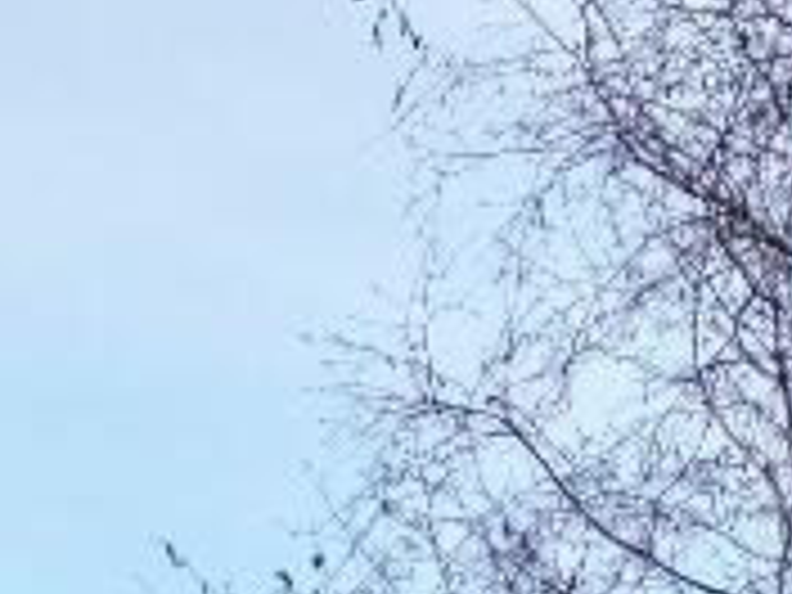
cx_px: -364
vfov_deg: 9.5
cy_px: 1395
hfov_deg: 13.4
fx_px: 3203
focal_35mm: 140
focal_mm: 6.72
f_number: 1.7
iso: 100
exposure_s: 1/1000
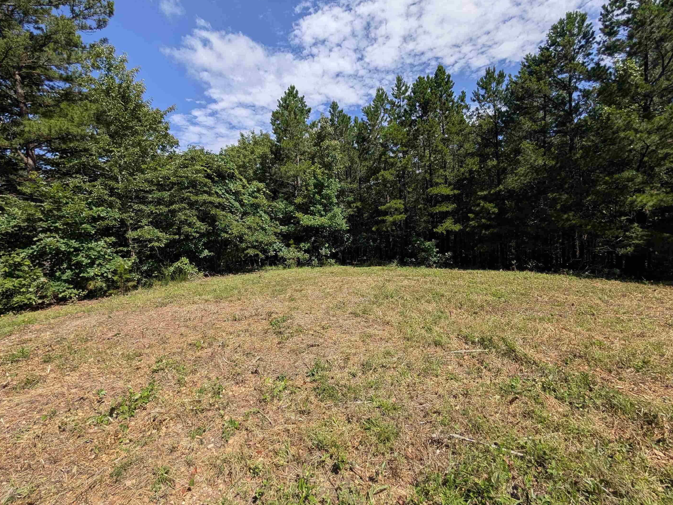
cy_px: 242
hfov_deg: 106.2
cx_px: 343
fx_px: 253
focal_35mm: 13
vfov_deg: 89.9
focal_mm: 2.02
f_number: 1.7
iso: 53
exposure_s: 1/3257
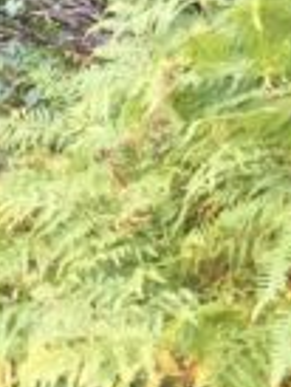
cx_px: -842
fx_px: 2417
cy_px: -486
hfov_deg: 5.9
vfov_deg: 8.5
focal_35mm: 216
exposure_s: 1/127
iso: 25
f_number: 2.2
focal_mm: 4.15
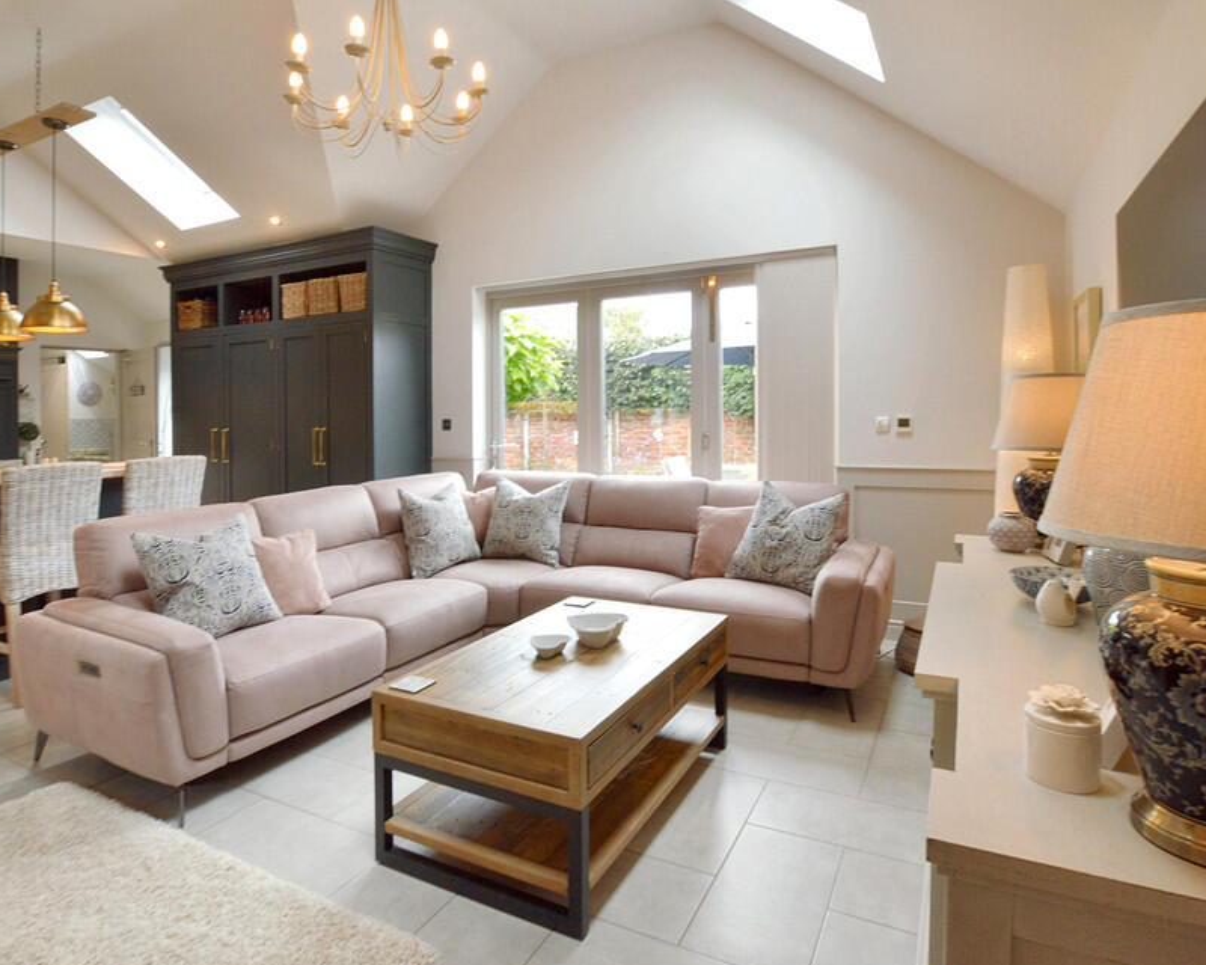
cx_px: 579
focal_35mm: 18
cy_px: 512
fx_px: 642
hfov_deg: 86.3
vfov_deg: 73.7
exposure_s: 1/15
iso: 320
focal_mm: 10
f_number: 10
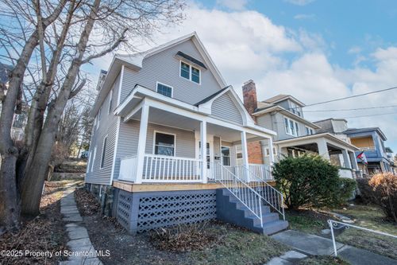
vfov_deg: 77.3
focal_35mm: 15
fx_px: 165
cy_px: 132
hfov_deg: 100.4
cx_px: 198
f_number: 7.1
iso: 400
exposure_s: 1/250
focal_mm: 15
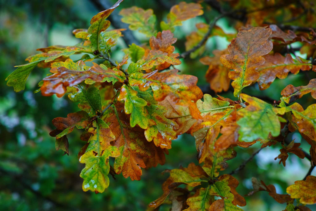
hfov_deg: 43.6
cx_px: 158
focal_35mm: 45
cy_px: 106
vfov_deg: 29.9
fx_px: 395
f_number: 3.2
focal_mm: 30
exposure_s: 1/80
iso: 100
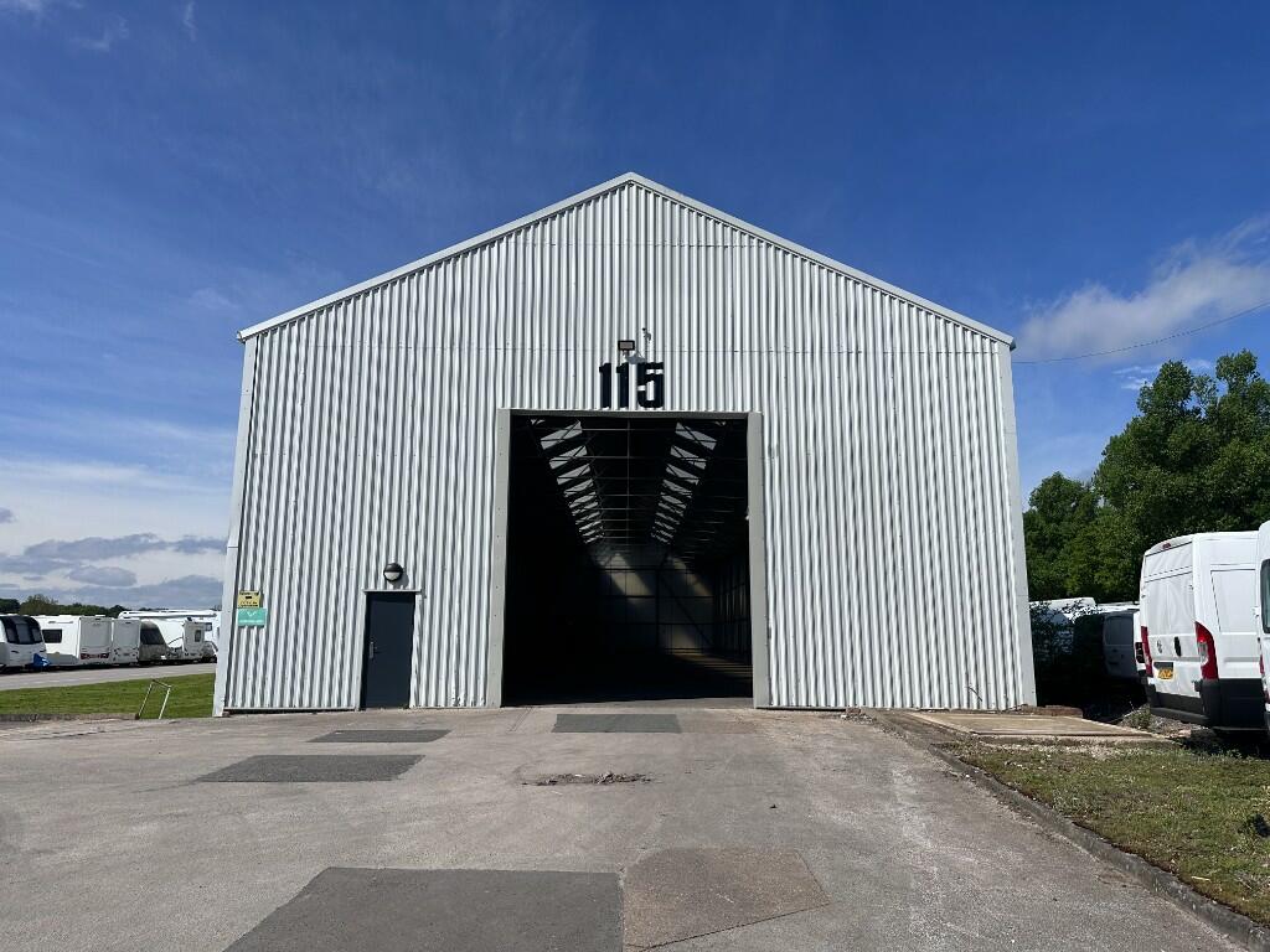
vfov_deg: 56.8
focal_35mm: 24
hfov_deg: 71.6
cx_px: 635
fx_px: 881
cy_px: 476
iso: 80
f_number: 1.78
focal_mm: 6.86
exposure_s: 1/10753
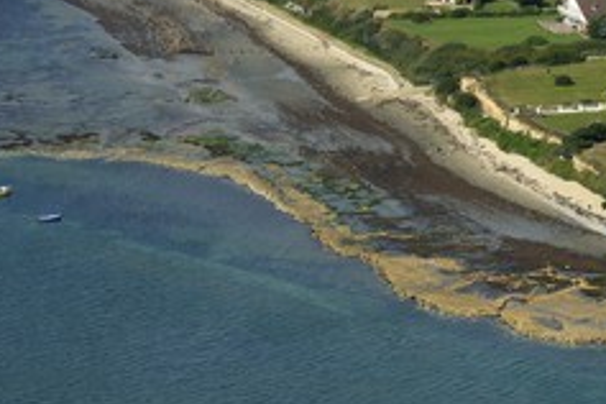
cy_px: 113
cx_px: 478
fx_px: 3585
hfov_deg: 9.6
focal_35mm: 213
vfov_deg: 6.4
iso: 400
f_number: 10
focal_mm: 120
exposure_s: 1/800
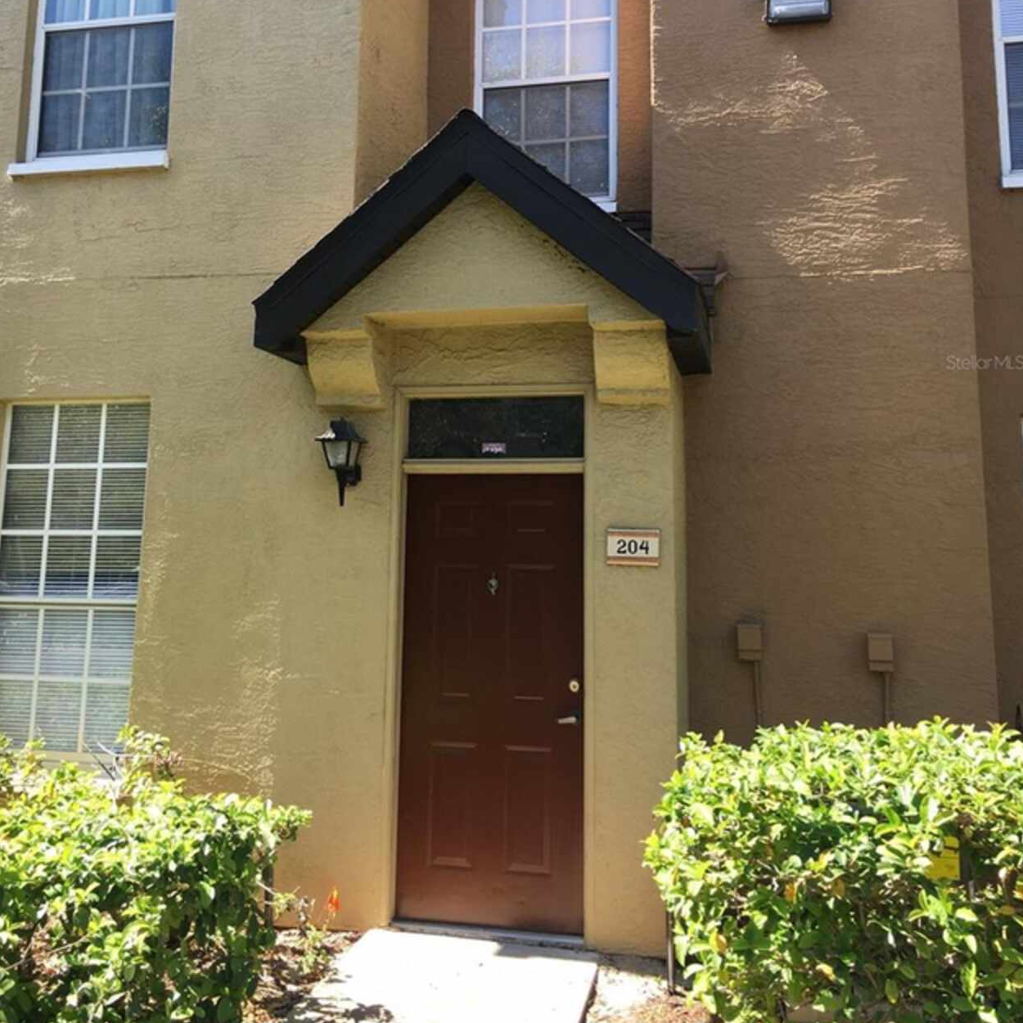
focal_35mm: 35
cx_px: 505
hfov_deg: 47.2
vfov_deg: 46.6
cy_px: 362
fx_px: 1170
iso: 25
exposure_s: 1/283
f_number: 2.2
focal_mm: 4.15
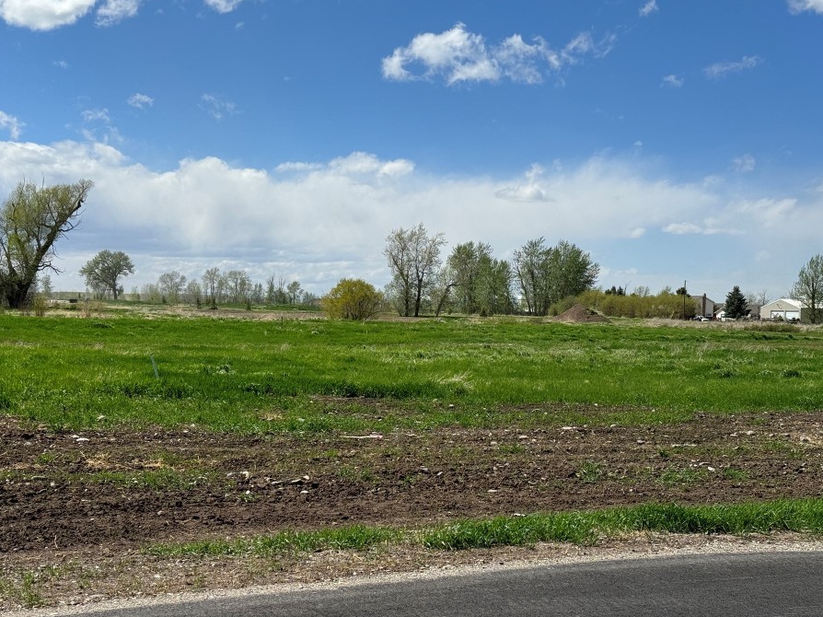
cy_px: 340
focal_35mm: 55
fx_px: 1307
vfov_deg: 26.5
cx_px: 420
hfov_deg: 34.9
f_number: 1.78
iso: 64
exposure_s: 1/7092
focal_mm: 6.76
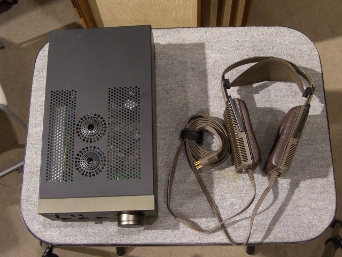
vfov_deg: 31.5
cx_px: 171
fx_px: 454
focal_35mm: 46
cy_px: 128
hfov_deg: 41.2
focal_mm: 9.5
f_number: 3.1
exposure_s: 1/15
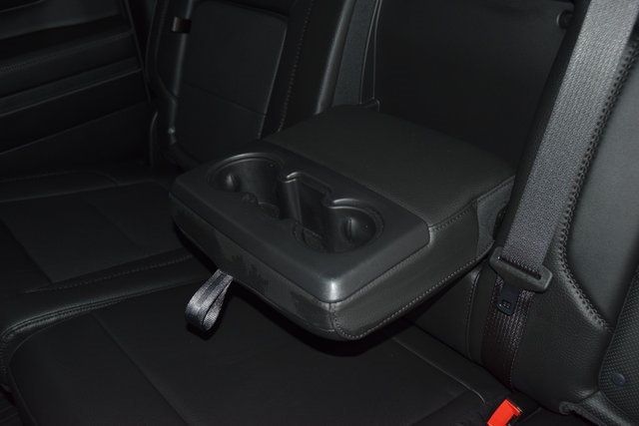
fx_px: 639
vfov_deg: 36.9
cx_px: 320
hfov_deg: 53.1
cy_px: 213
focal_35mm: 36
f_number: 3.8
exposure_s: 1/125
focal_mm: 24
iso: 1250
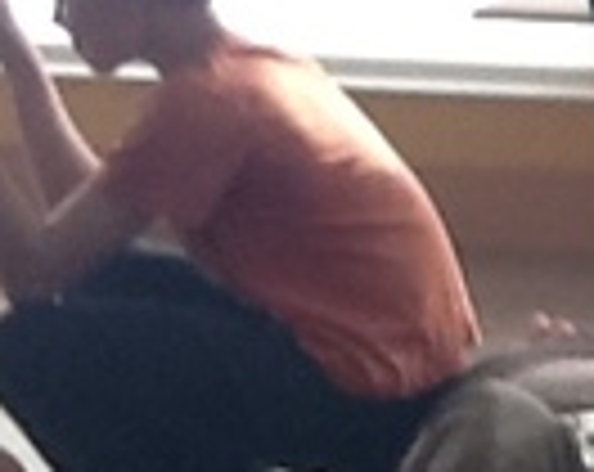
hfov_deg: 8.8
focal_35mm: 209
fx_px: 3666
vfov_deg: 7.4
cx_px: 1148
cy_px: 166
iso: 50
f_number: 2.4
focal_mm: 2.03
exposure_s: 1/40
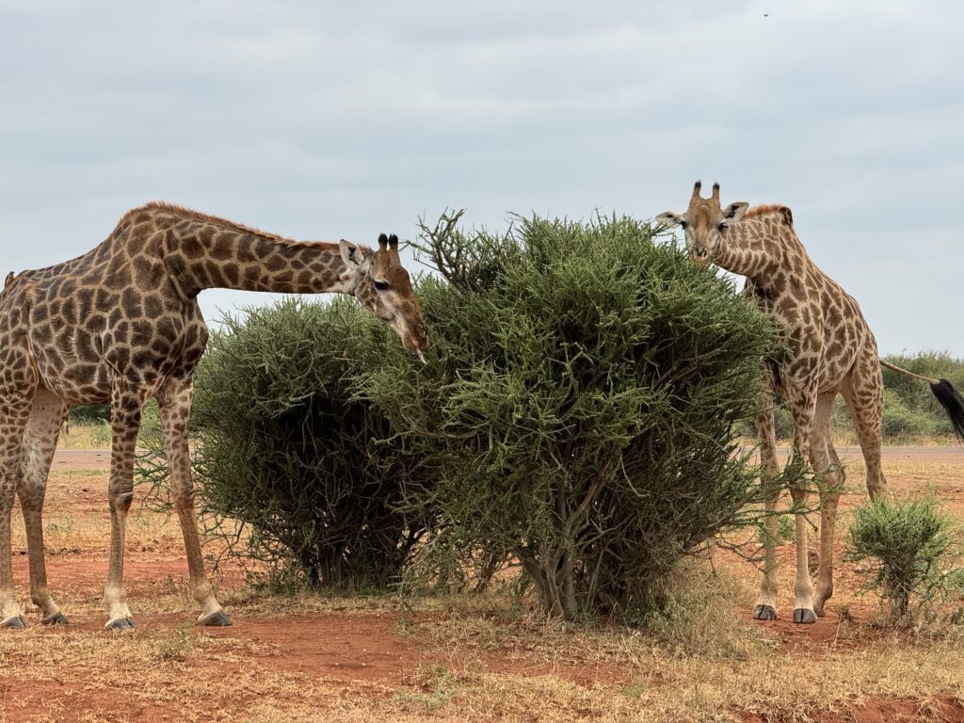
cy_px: 362
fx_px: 3342
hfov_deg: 16.4
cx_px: 482
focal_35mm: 120
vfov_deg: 12.3
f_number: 2.8
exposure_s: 1/668
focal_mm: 15.66
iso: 50
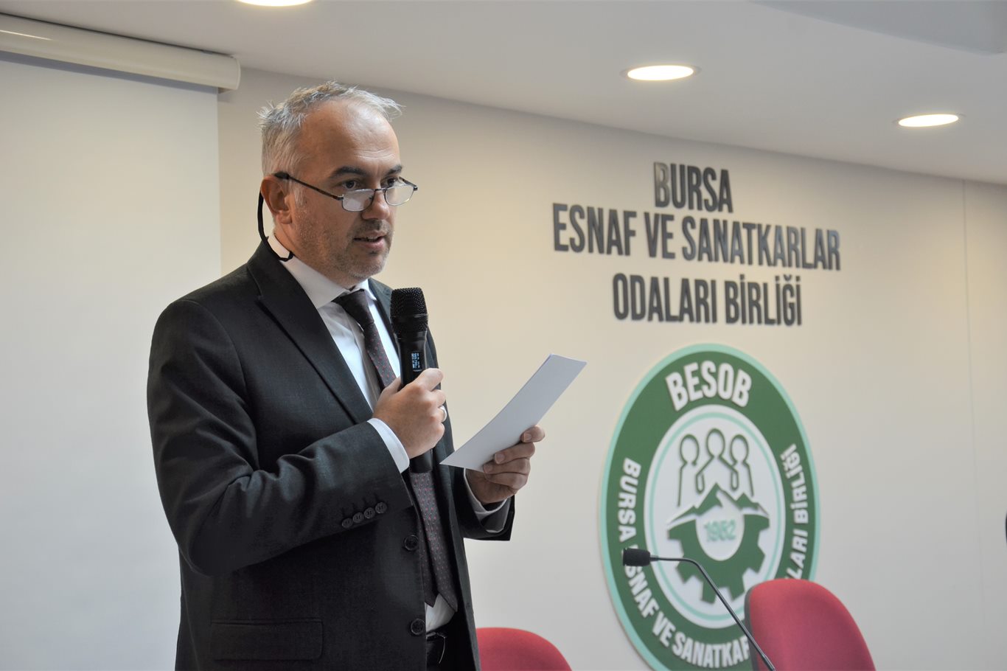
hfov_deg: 31.9
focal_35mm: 63
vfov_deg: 21.6
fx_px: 1762
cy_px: 336
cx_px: 504
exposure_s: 1/80
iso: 400
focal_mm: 42
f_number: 4.8
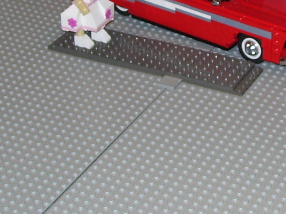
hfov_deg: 15.2
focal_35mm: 129
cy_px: -2
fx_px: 1066
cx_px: 231
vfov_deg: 11.4
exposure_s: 1/60
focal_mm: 7.6
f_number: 3
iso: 80
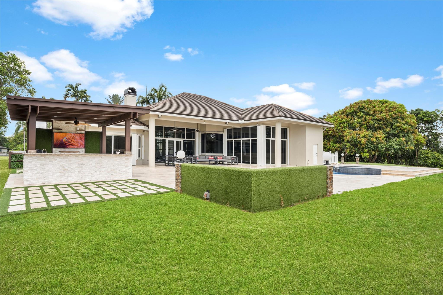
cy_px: 148
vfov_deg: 61.9
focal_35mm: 20
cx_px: 222
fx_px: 246
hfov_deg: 84.0
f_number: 9
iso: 50
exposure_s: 1/15
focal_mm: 20
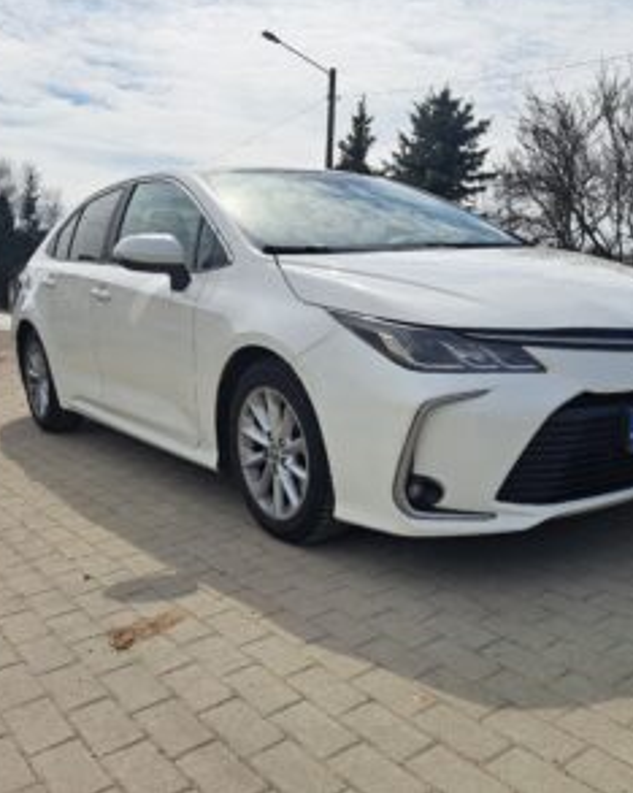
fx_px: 750
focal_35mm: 32
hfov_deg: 45.6
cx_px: 371
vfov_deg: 55.7
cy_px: 390
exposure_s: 1/2674
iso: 50
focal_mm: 5.23
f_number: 1.8
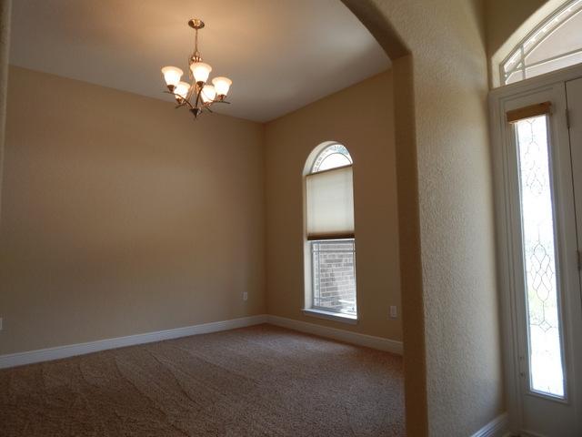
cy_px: 218
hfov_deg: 76.4
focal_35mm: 22
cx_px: 291
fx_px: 370
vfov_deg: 61.1
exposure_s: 1/100
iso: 125
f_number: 3
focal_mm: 4
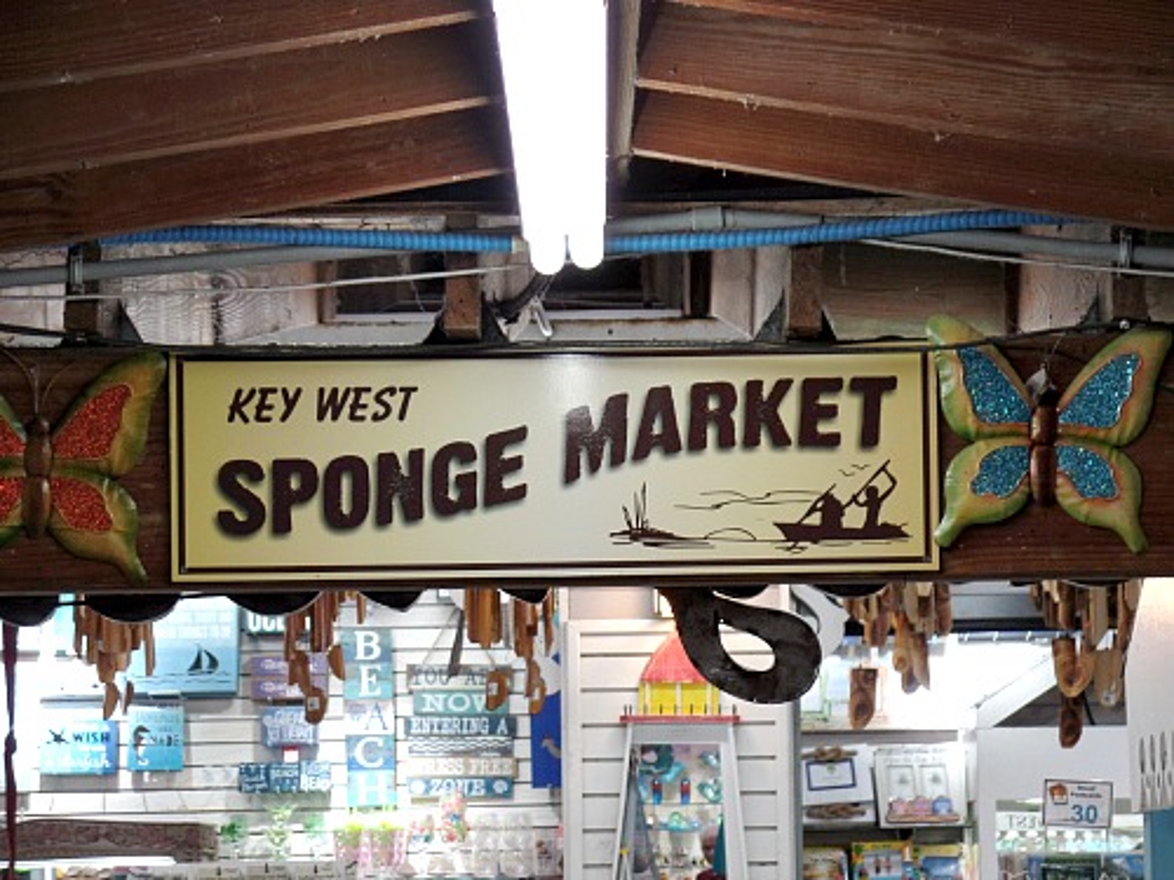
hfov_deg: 17.3
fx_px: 3866
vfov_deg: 13.0
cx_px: 587
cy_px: 440
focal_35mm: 114
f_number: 4
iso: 200
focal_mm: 20.3
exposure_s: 1/45
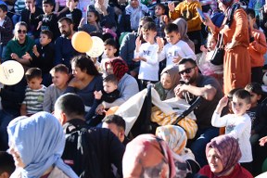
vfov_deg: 18.2
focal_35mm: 75
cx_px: 134
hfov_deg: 27.0
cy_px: 74
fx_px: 556
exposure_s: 1/2500
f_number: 4.5
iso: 1250
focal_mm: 30
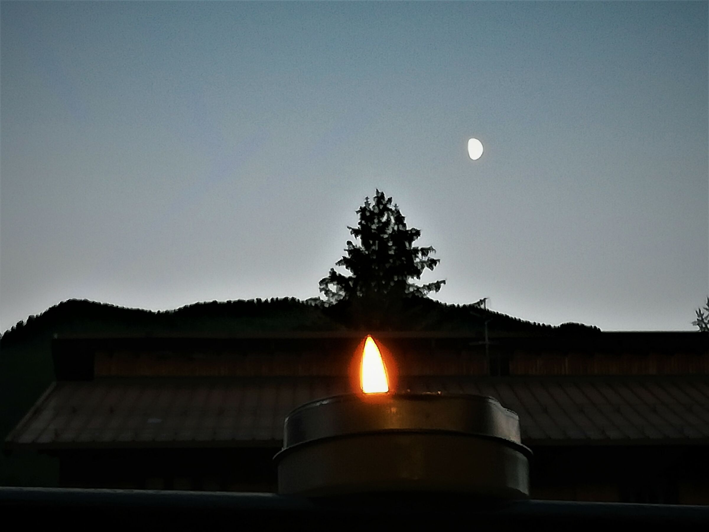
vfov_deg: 14.2
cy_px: 266
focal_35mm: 104
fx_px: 2130
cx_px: 354
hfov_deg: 18.9
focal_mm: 3.81
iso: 160
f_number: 2.2
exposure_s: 1/50
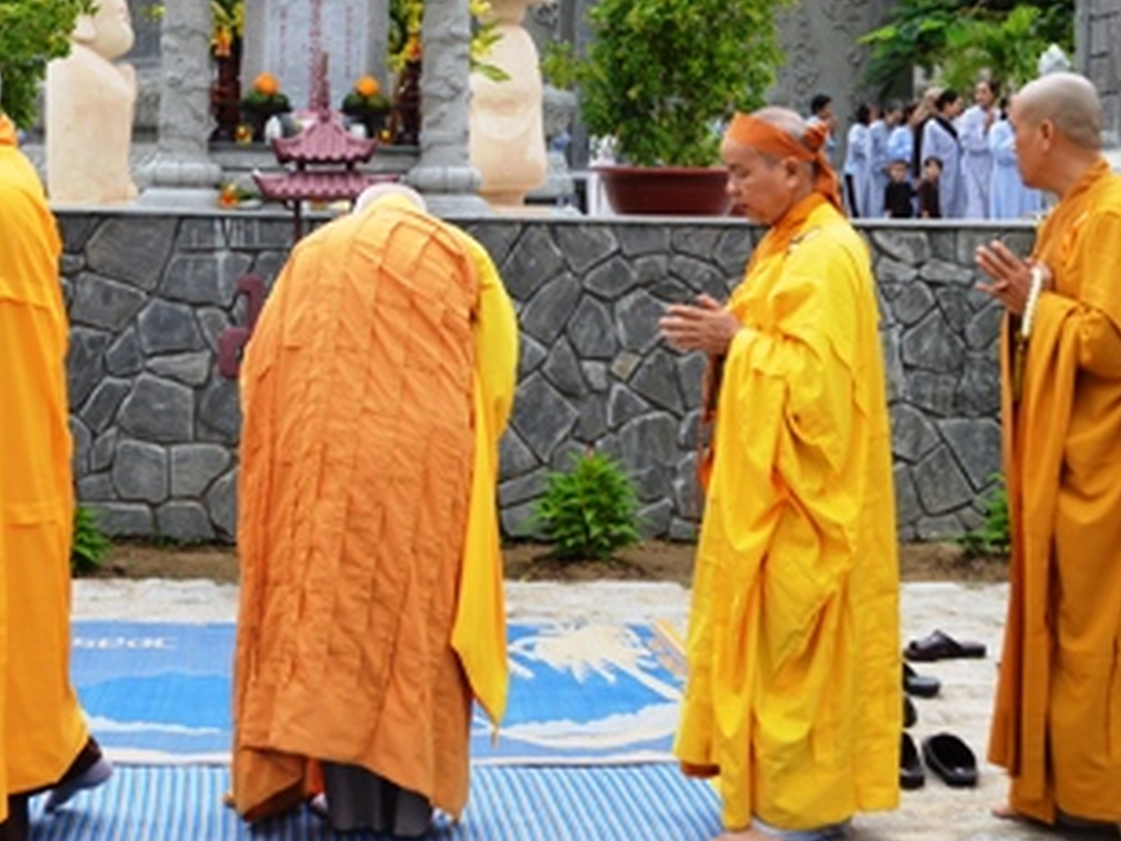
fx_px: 2137
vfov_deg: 21.9
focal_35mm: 66
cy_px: 127
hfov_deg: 29.2
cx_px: 382
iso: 110
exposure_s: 1/125
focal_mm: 22
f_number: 5.6
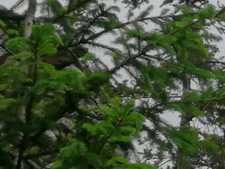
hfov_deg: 6.9
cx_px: 287
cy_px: 77
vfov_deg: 5.2
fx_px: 1854
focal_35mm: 285
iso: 50
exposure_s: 1/1443
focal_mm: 3.95
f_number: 1.8
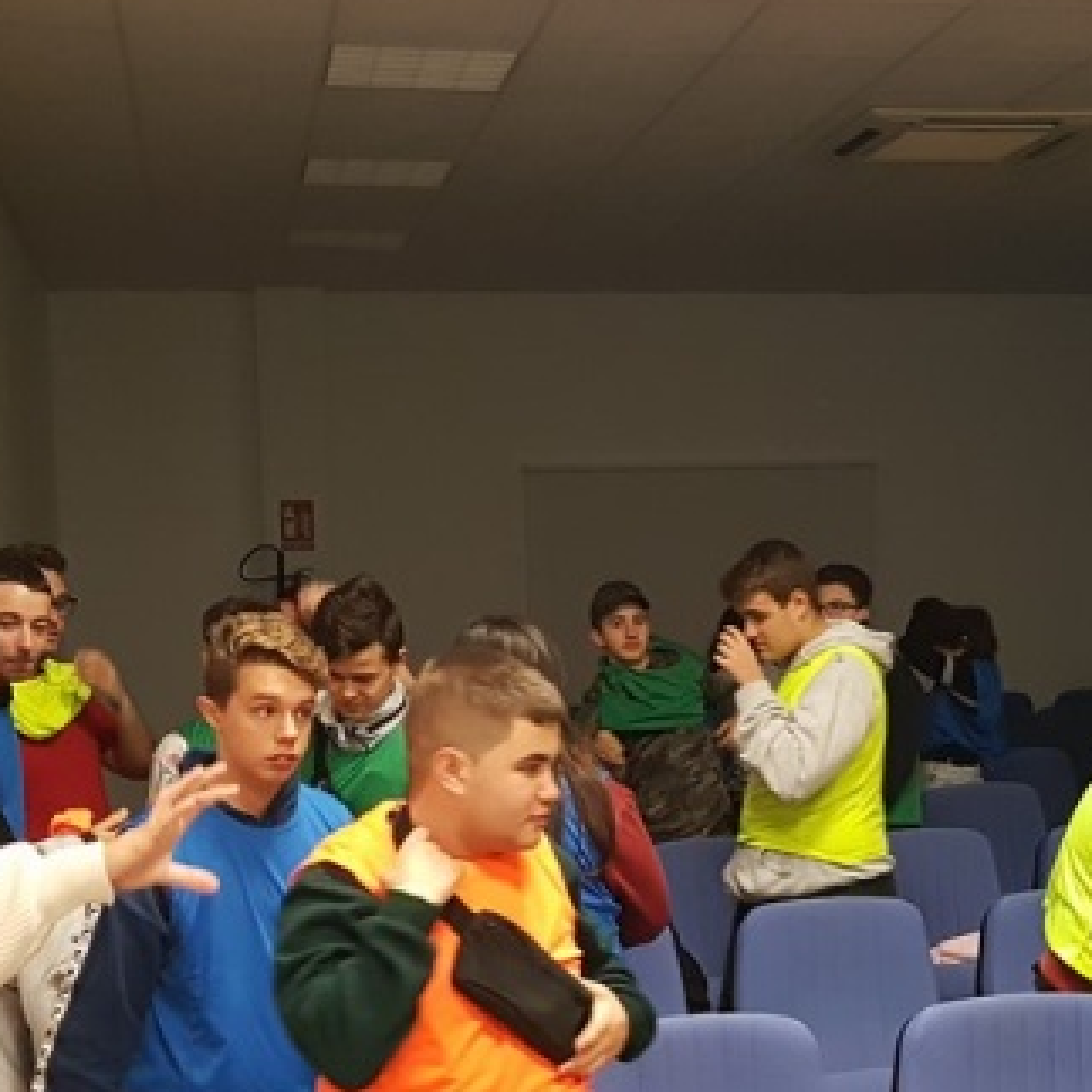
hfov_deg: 29.9
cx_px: 680
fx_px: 2034
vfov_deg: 29.9
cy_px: 720
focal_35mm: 57
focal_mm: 4.2
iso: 320
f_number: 1.7
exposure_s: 1/50
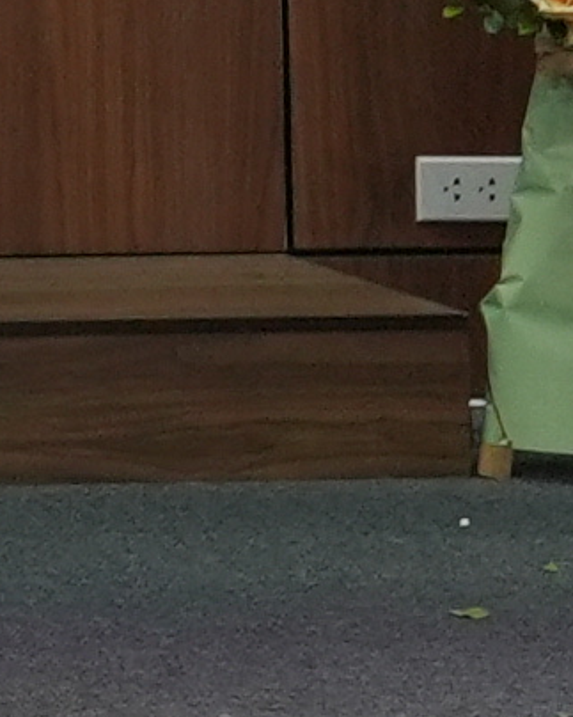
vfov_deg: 6.9
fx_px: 5641
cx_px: -2510
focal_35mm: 266
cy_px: -861
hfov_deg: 4.7
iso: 1250
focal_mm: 27
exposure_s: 1/125
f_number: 2.8
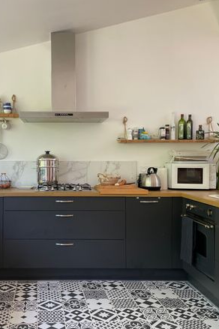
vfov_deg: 51.9
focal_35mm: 37
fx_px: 338
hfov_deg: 35.0
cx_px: 52
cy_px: 167
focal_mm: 4.2
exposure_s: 1/121
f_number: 1.6
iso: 64
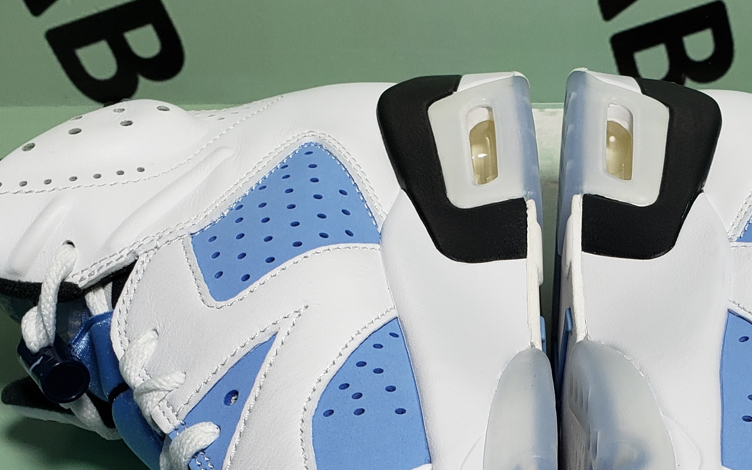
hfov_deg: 32.3
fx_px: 1271
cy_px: 458
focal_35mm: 62
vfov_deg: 20.4
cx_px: 577
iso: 50
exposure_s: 1/249
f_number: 2.4
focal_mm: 4.3
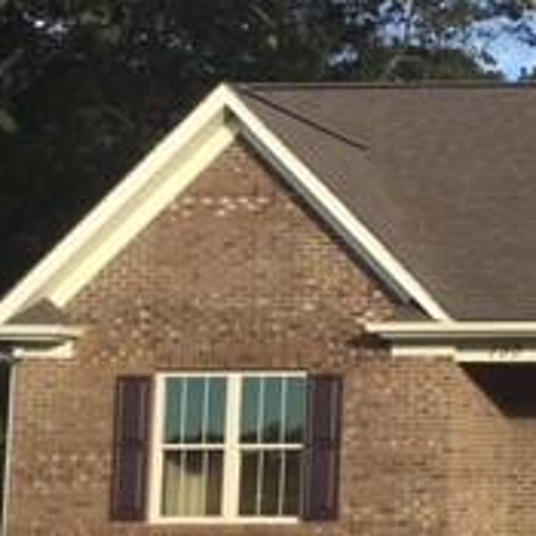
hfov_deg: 16.0
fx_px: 1647
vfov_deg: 18.5
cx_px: 934
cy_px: 294
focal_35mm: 94
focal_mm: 4.15
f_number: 2.2
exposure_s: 1/810
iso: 25
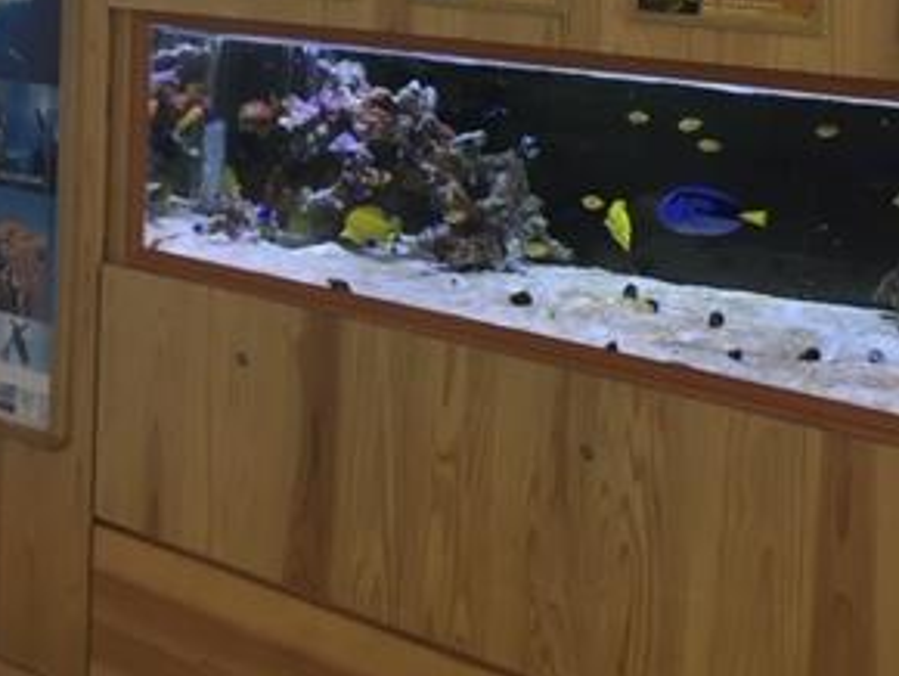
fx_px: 1663
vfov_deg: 22.0
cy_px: -16
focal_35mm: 64
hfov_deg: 30.2
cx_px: 505
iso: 64
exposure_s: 1/30
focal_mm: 4.2
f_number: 2.2
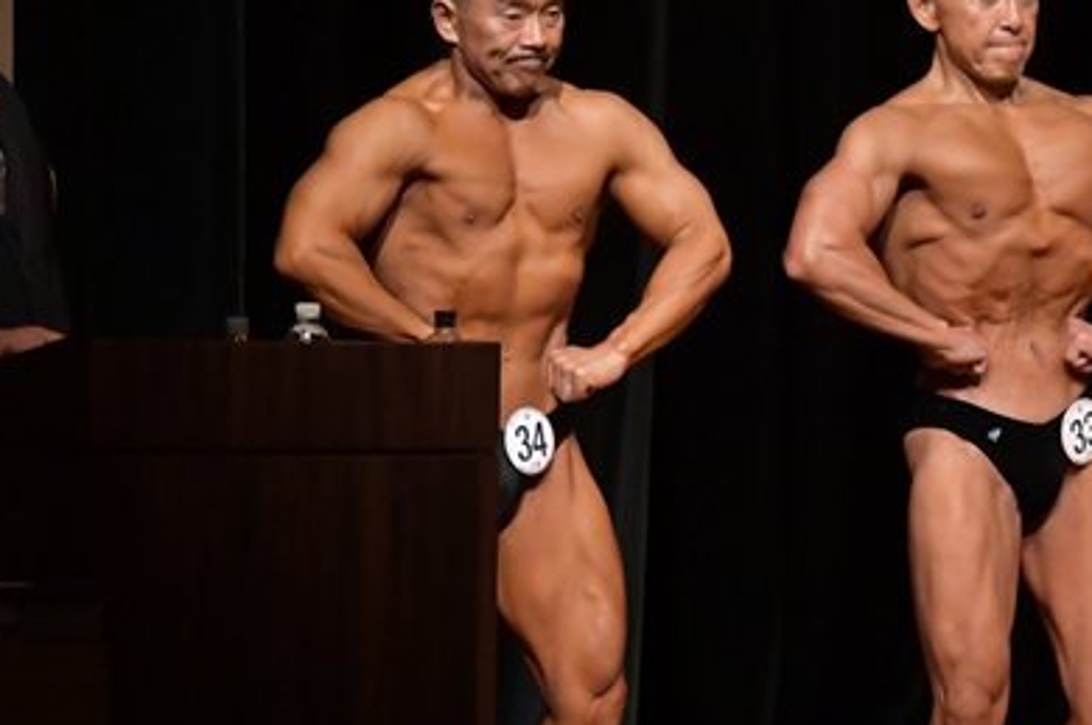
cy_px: 445
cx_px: 864
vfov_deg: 2.6
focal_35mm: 537
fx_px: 16268
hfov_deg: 3.8
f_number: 5.6
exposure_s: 1/400
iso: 5000
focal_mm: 180
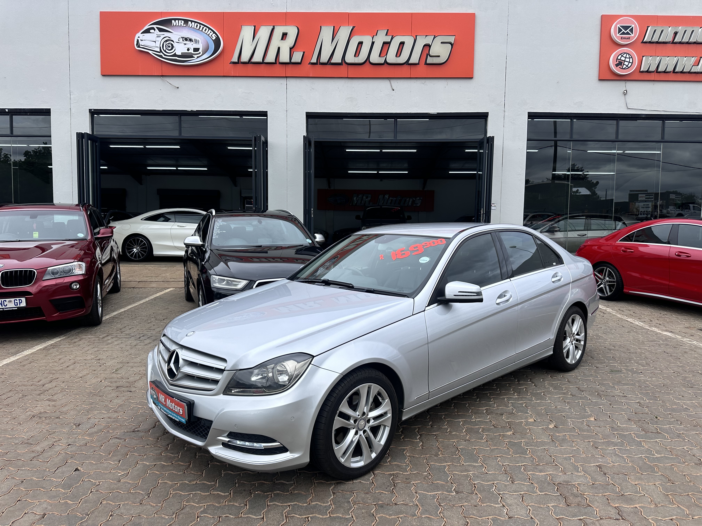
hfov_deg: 71.6
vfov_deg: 56.8
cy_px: 263
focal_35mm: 24
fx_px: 487
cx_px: 351
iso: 80
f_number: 1.78
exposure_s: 1/2591
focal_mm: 6.86
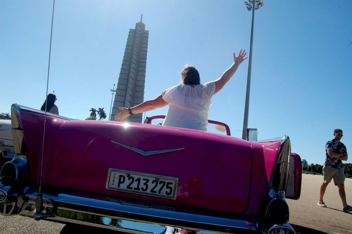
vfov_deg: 47.9
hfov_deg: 67.4
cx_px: 176
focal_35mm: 27
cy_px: 117
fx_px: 264
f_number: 10
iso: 200
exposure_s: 1/250
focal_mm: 18
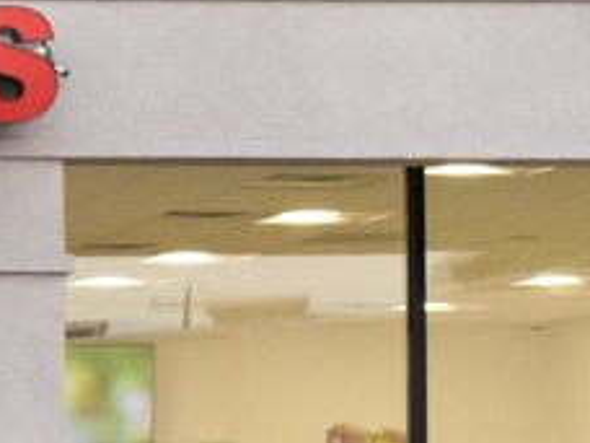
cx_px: -546
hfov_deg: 9.6
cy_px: 518
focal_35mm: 194
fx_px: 3307
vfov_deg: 7.6
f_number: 9
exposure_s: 1/160
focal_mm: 30
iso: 2500
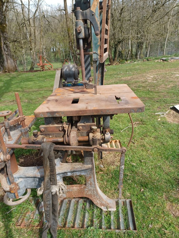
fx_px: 172
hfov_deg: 54.9
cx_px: 90
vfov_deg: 69.4
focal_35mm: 25
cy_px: 119
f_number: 1.8
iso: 32
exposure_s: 1/167
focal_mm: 4.6
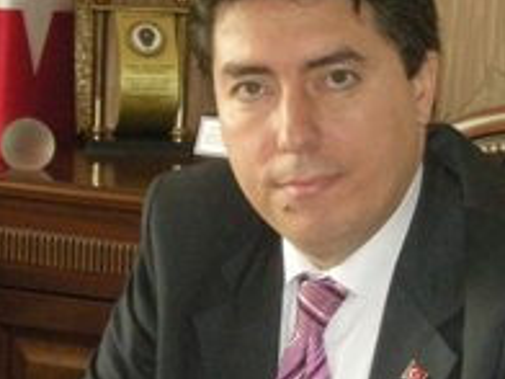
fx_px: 3399
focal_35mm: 233
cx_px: 345
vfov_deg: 6.4
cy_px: 286
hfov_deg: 8.5
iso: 648
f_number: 5.6
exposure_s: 1/120
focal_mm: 17
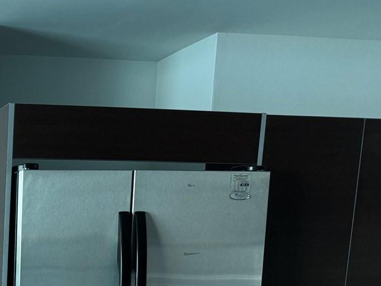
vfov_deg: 22.4
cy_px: 349
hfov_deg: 28.0
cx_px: -82
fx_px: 660
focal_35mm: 60
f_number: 1.78
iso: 160
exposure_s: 1/120
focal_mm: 6.76
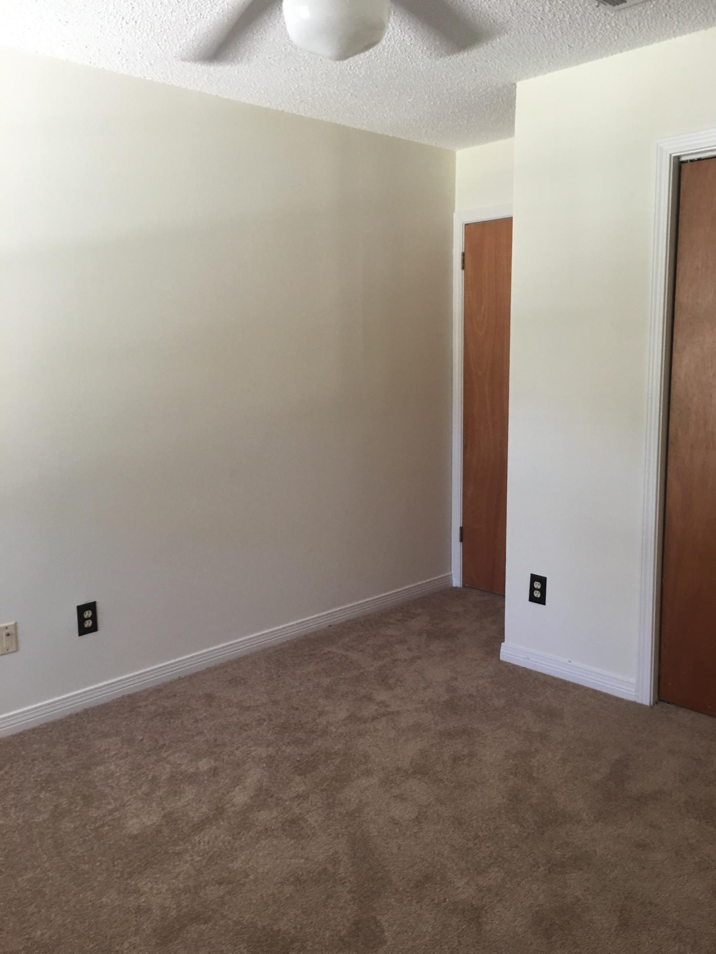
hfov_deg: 48.2
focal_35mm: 29
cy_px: 477
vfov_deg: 61.7
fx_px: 800
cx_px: 358
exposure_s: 1/15
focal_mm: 4.15
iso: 50
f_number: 2.2
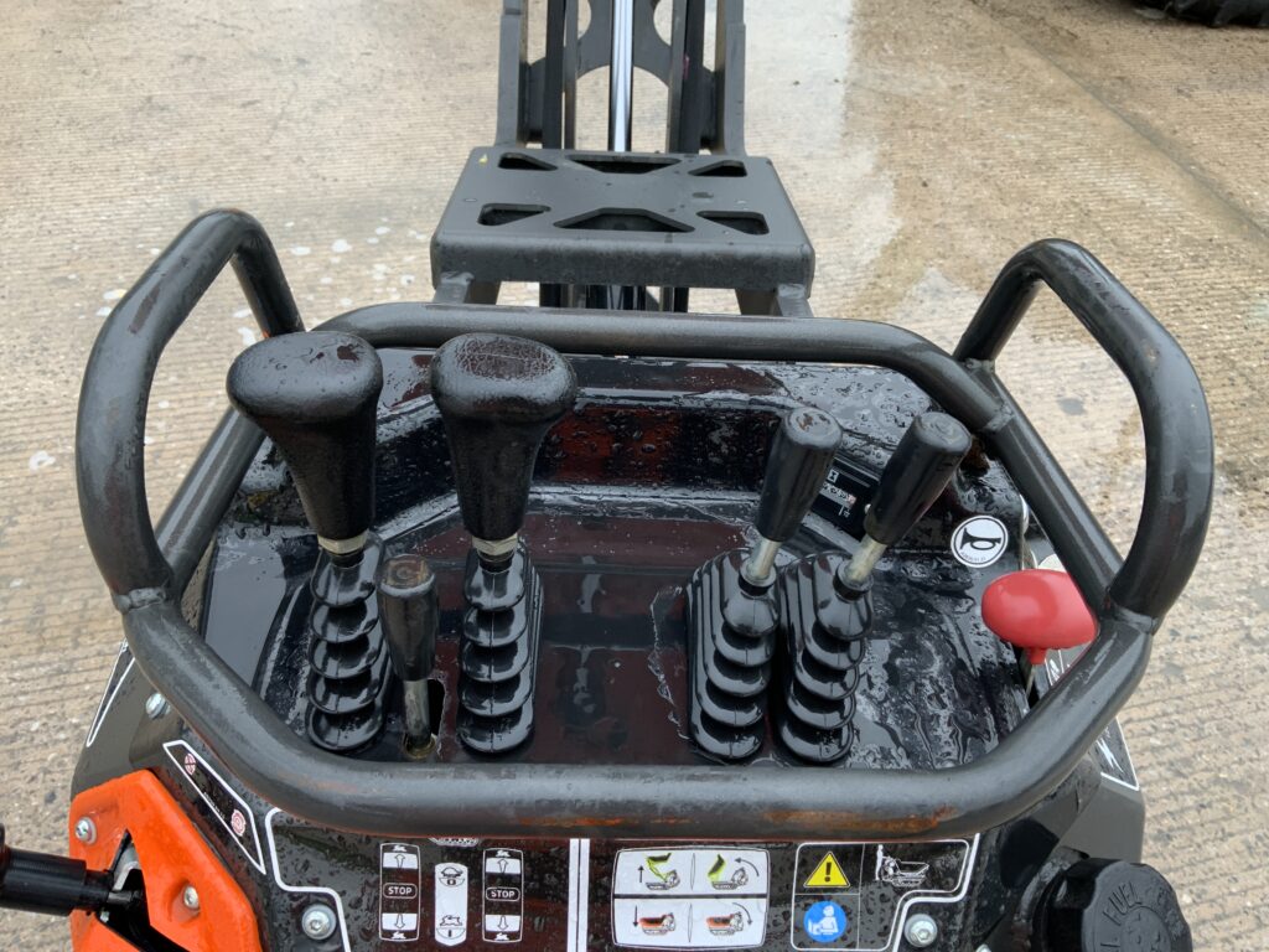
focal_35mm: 29
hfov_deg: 61.7
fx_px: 1063
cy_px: 476
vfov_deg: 48.2
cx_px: 634
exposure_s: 1/122
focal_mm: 3
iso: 25
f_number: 1.8
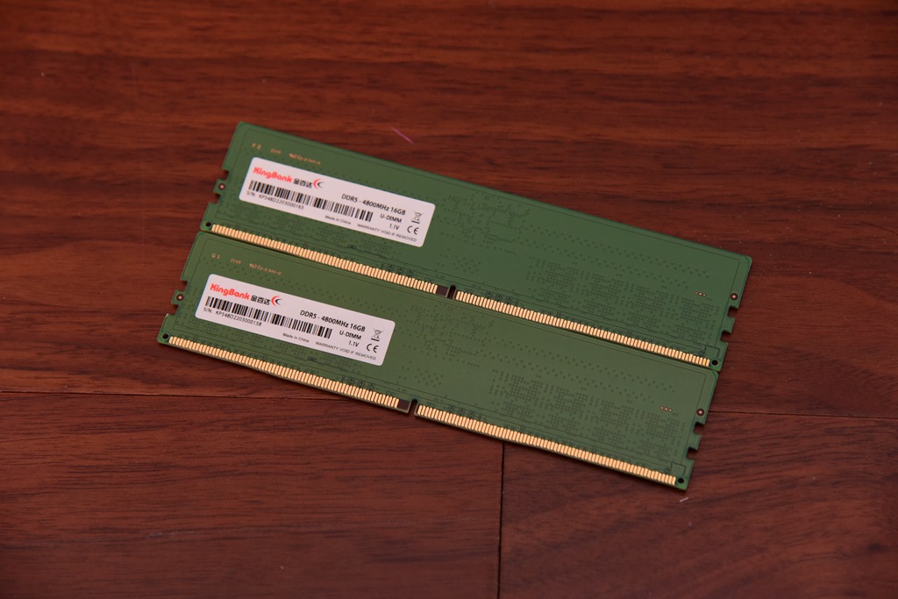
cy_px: 300
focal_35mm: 120
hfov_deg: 17.1
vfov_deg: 11.4
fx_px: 2994
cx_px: 449
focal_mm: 120
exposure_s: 1/60
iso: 1600
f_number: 5.6
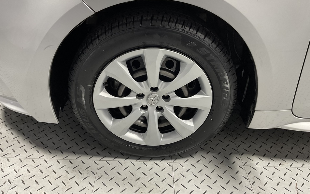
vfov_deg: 40.6
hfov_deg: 61.2
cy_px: 88
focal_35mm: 31
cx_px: 156
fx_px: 262
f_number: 1.8
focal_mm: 3
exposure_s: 1/60
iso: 80
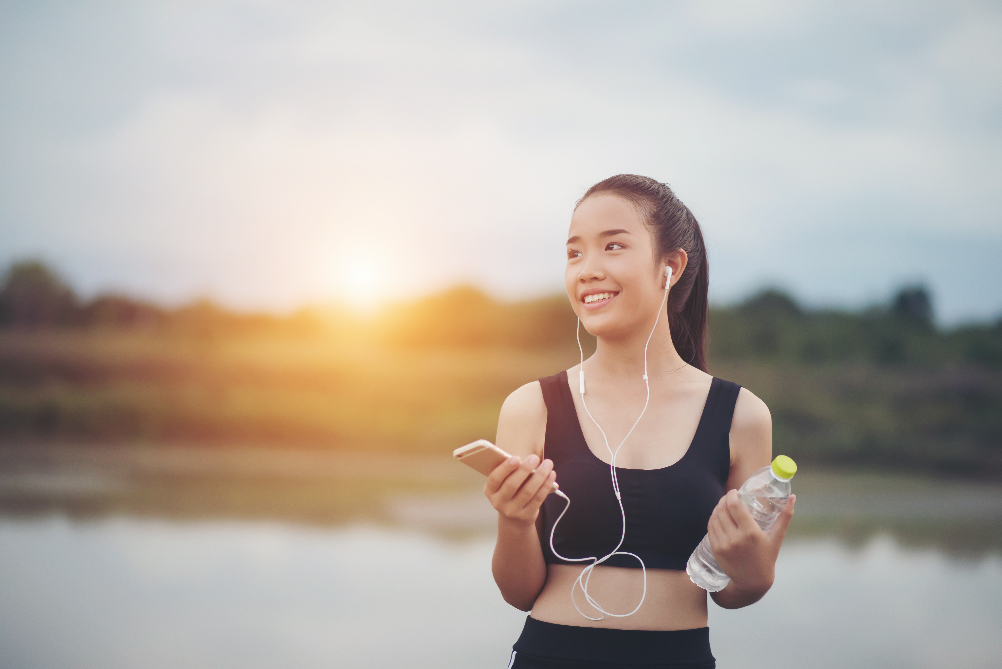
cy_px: 334
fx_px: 2366
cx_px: 501
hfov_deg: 23.9
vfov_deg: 16.1
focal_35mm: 85
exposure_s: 1/320
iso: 250
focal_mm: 85
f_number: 1.8
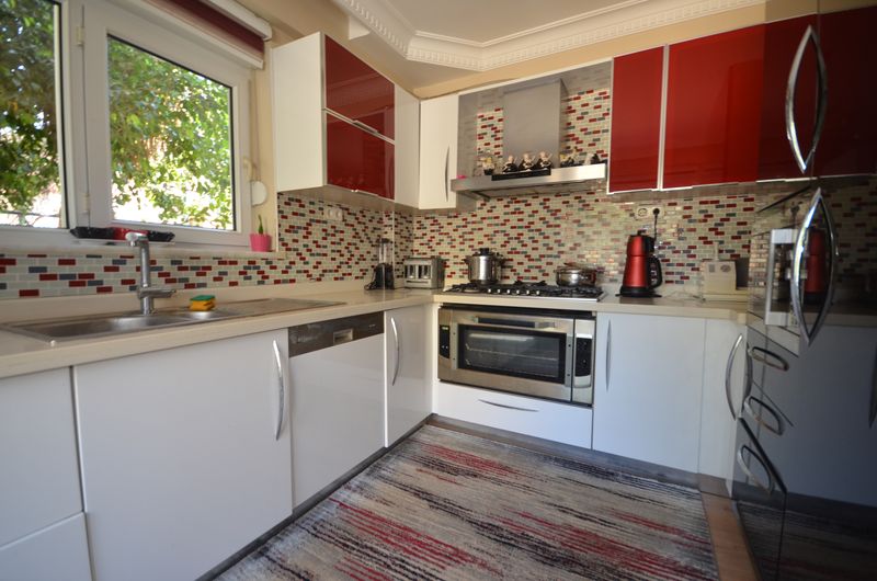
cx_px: 438
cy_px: 290
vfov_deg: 71.8
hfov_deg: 95.1
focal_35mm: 16
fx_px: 401
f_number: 4.2
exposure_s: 1/60
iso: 560
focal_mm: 11
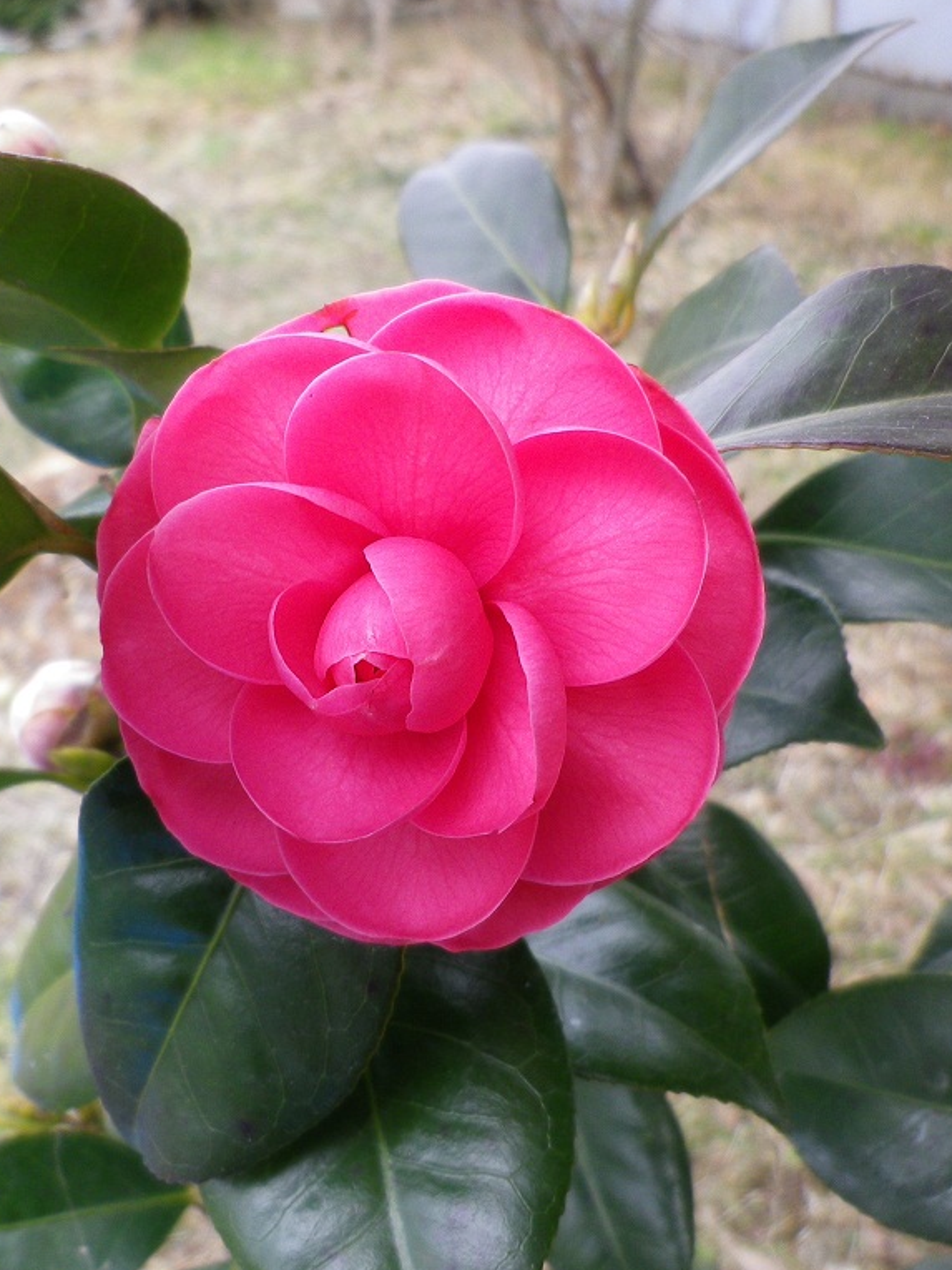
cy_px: 638
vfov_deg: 49.0
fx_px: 1393
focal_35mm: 38
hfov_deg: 37.5
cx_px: 358
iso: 80
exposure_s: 1/50
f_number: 3.2
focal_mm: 5
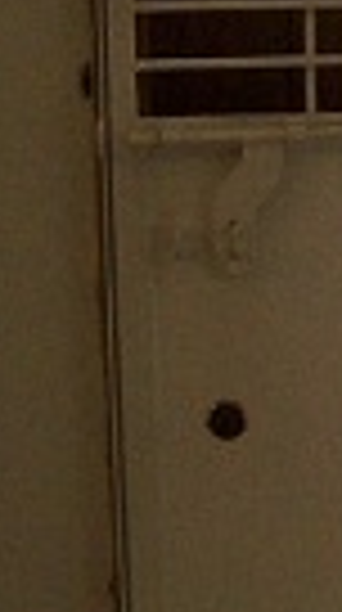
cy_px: 194
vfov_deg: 14.3
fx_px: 2430
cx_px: 745
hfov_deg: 7.6
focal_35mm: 150
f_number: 2.7
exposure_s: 1/60
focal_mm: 6.1
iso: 160
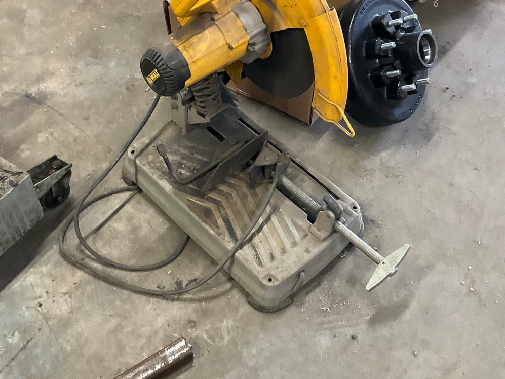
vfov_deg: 32.9
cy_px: 173
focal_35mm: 44
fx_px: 642
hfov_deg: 42.9
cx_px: 249
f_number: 1.8
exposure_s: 1/60
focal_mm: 3
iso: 200
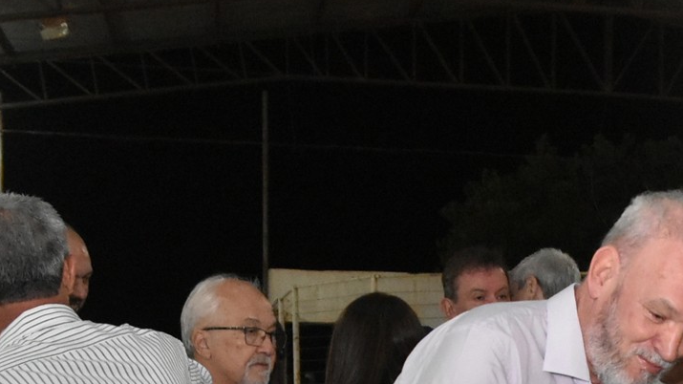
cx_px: 578
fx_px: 1431
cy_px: 484
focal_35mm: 79
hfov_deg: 26.2
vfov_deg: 14.7
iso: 5000
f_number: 5
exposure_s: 1/80
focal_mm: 20
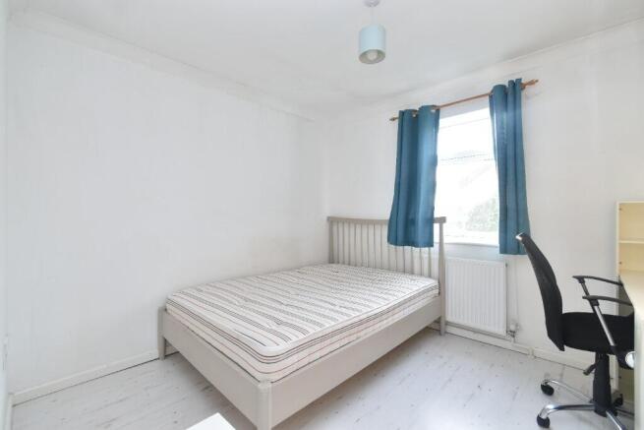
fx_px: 268
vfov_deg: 77.4
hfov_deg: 100.4
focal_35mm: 15
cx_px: 322
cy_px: 215
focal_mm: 10
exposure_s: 1/8
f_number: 7.1
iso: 200
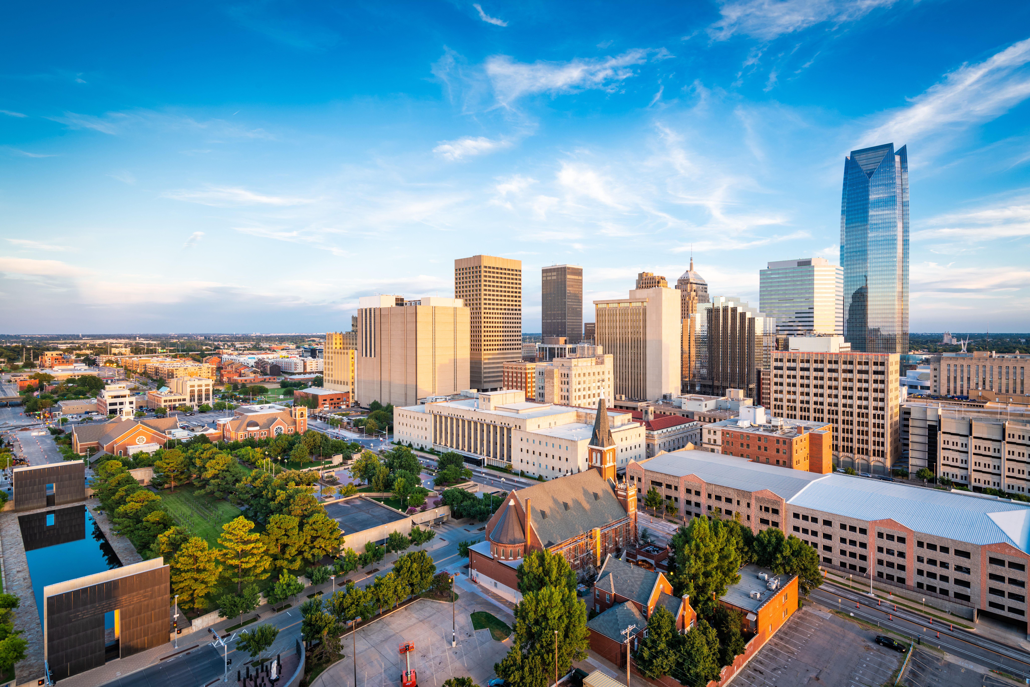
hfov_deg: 86.9
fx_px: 544
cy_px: 344
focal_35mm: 19
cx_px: 515
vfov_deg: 64.6
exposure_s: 1.3
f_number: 11
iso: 64
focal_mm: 19
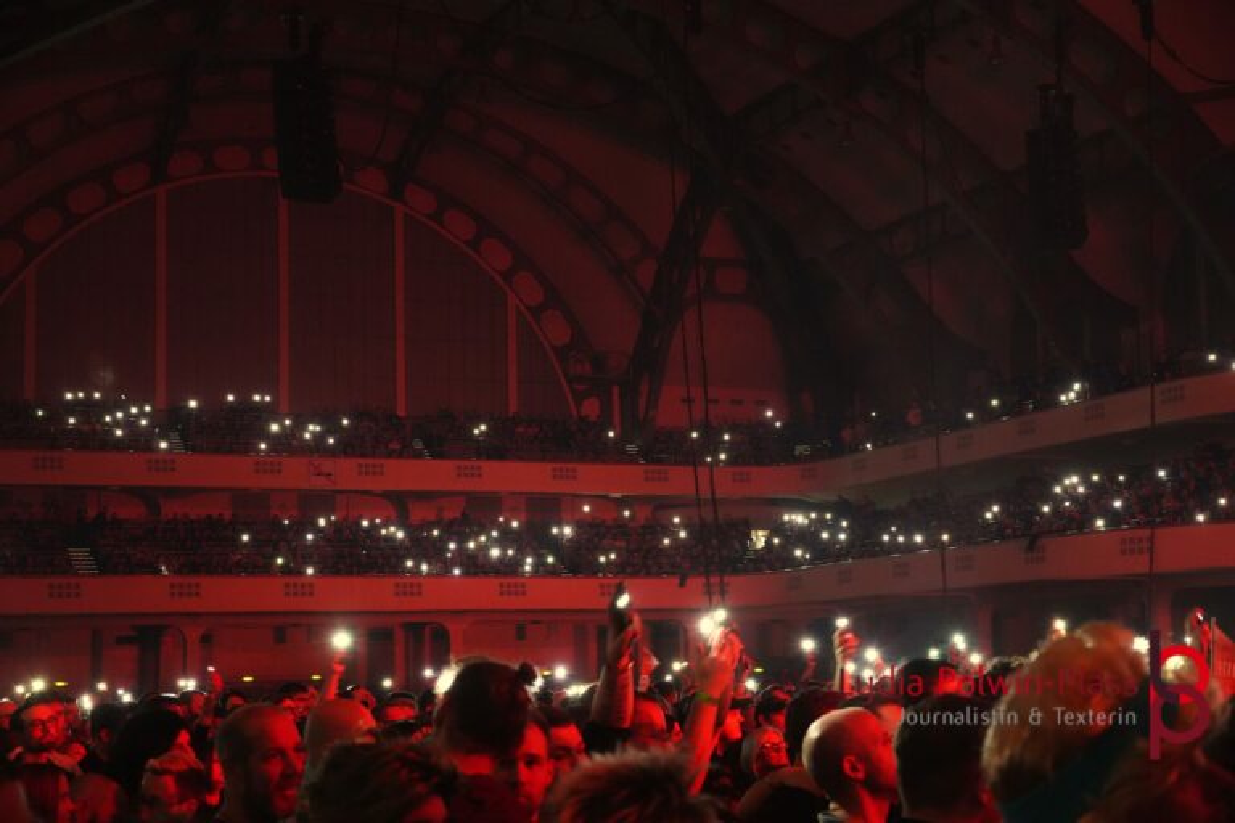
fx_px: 2007
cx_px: 618
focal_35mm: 58
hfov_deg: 34.2
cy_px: 412
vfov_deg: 23.2
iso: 6400
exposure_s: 1/30
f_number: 4.5
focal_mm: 39
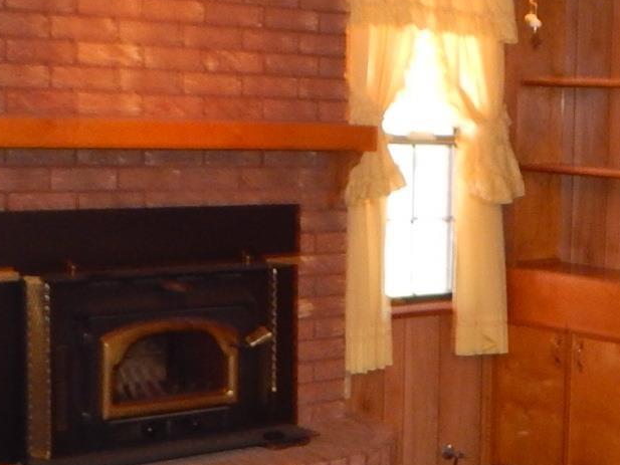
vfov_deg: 18.2
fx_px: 1451
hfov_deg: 23.3
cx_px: 587
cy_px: 251
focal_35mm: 81
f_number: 3
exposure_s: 1/30
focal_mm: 4
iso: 220
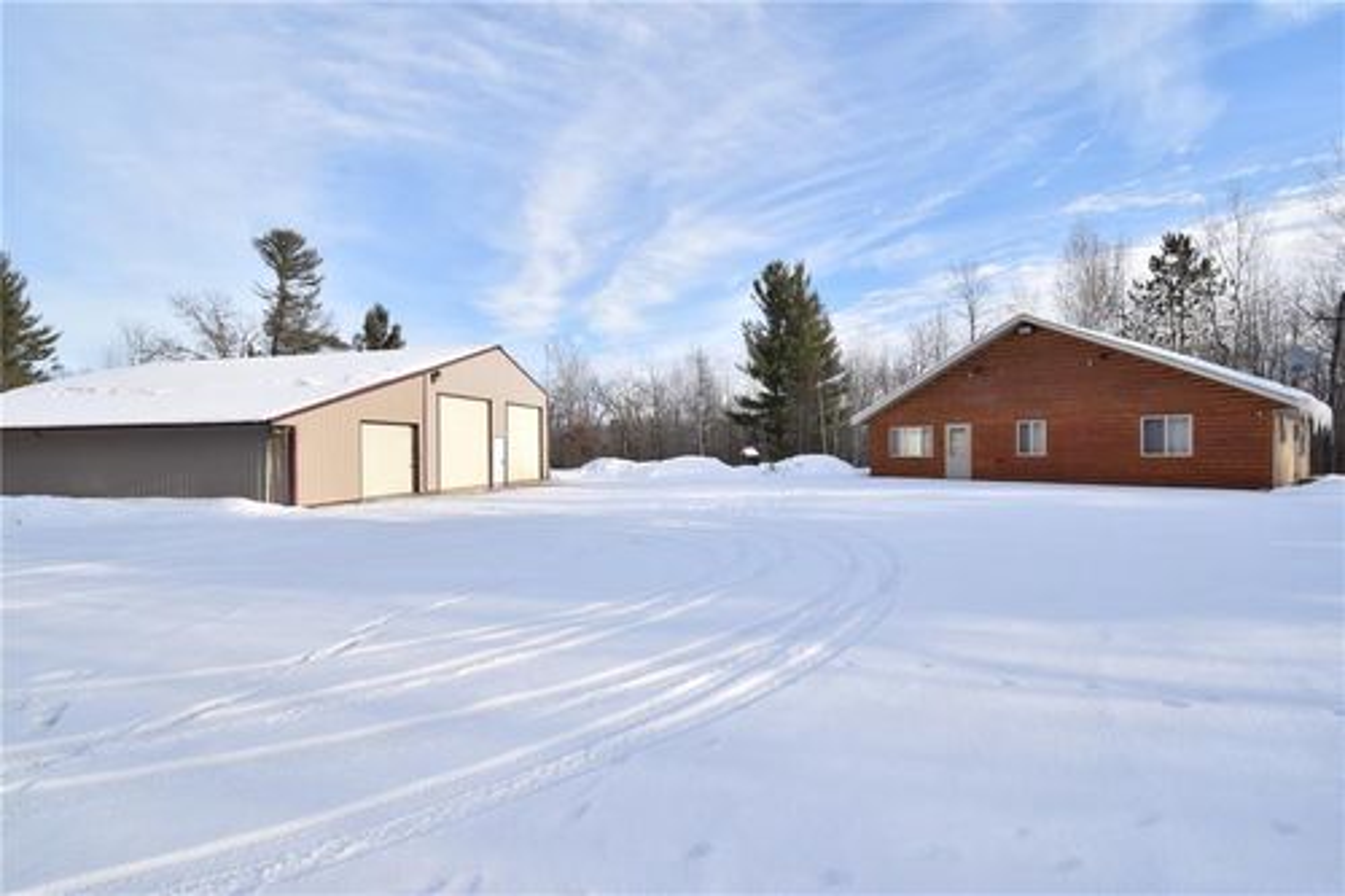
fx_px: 560
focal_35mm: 15
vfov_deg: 77.3
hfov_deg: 100.4
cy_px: 448
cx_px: 672
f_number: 14
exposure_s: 1/200
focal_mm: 10
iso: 320
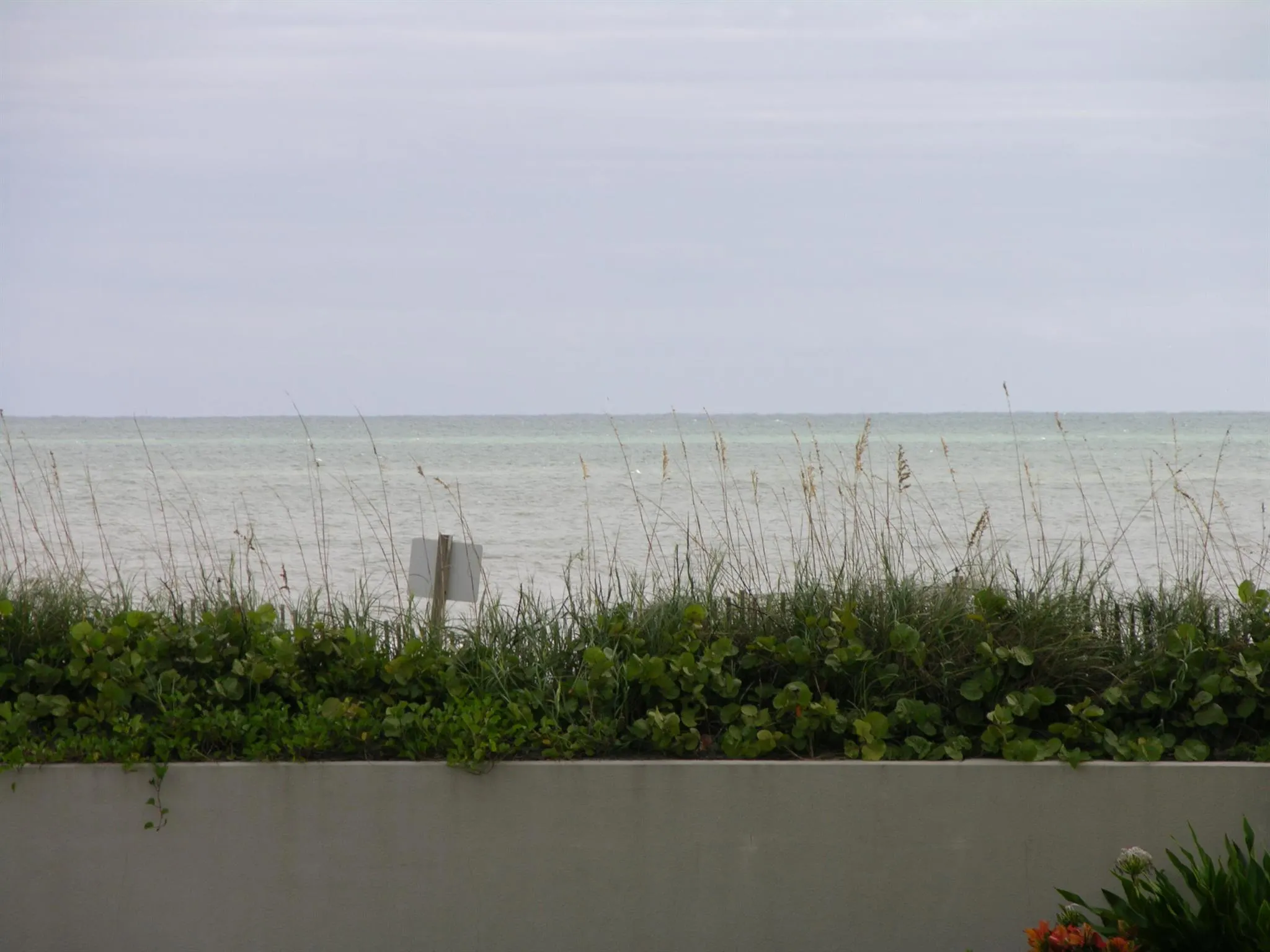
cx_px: 635
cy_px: 476
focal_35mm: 280
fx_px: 10273
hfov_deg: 7.1
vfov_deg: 5.3
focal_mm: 71.2
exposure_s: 1/270
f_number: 5.3
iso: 50
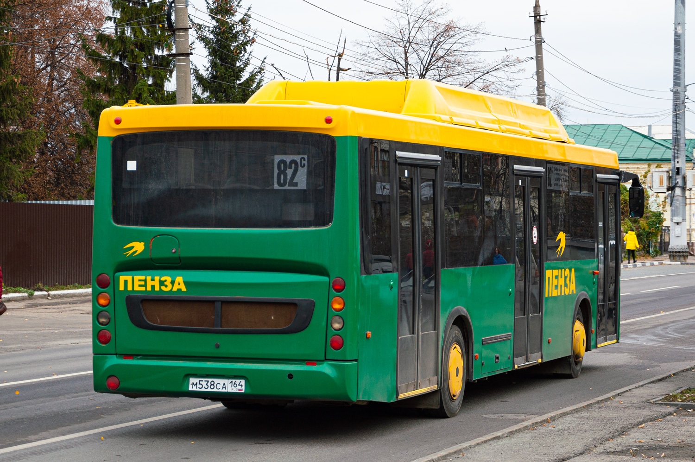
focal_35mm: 78
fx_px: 1504
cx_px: 348
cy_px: 231
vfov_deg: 17.5
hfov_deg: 26.0
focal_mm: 52
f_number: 5.6
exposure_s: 1/400
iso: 100
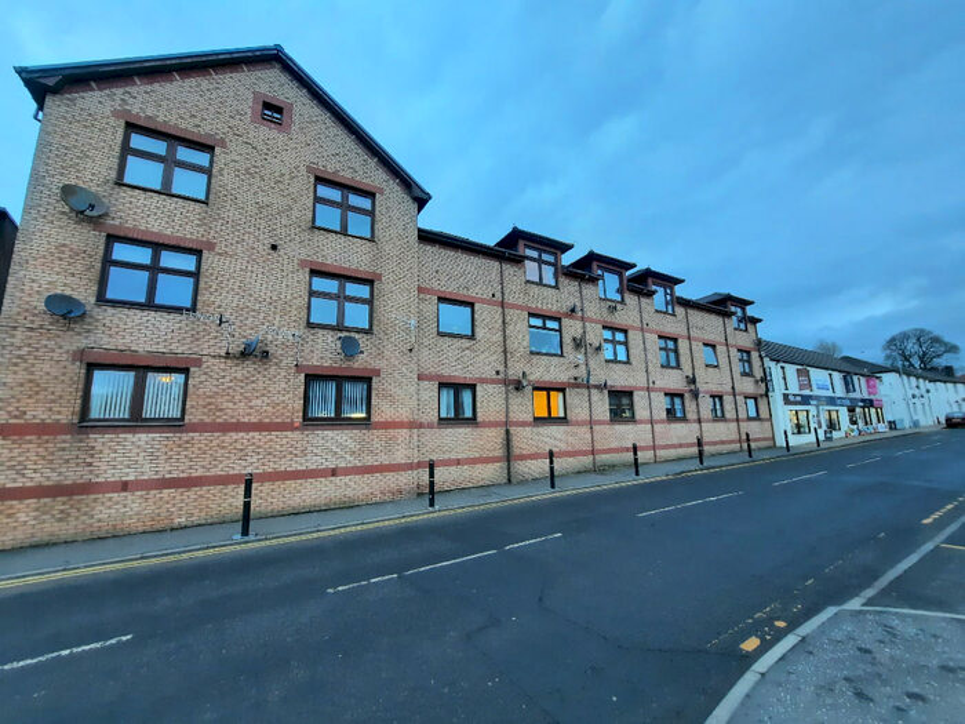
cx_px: 482
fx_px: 362
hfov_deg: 106.2
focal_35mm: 13
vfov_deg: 89.9
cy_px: 362
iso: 200
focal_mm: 1.74
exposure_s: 1/50
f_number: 2.2
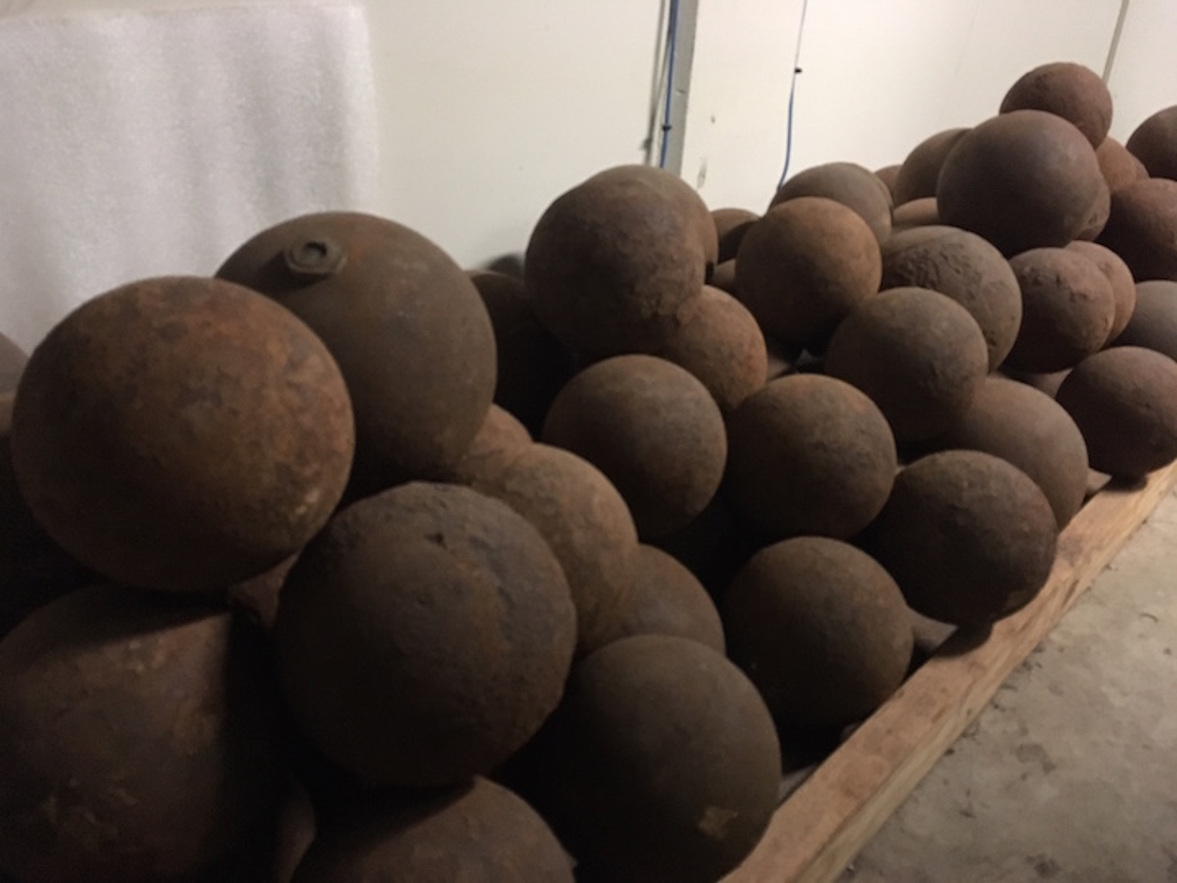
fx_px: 986
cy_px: 442
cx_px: 588
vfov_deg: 48.2
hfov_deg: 61.7
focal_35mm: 29
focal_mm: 4.15
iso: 320
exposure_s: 1/15
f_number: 2.2
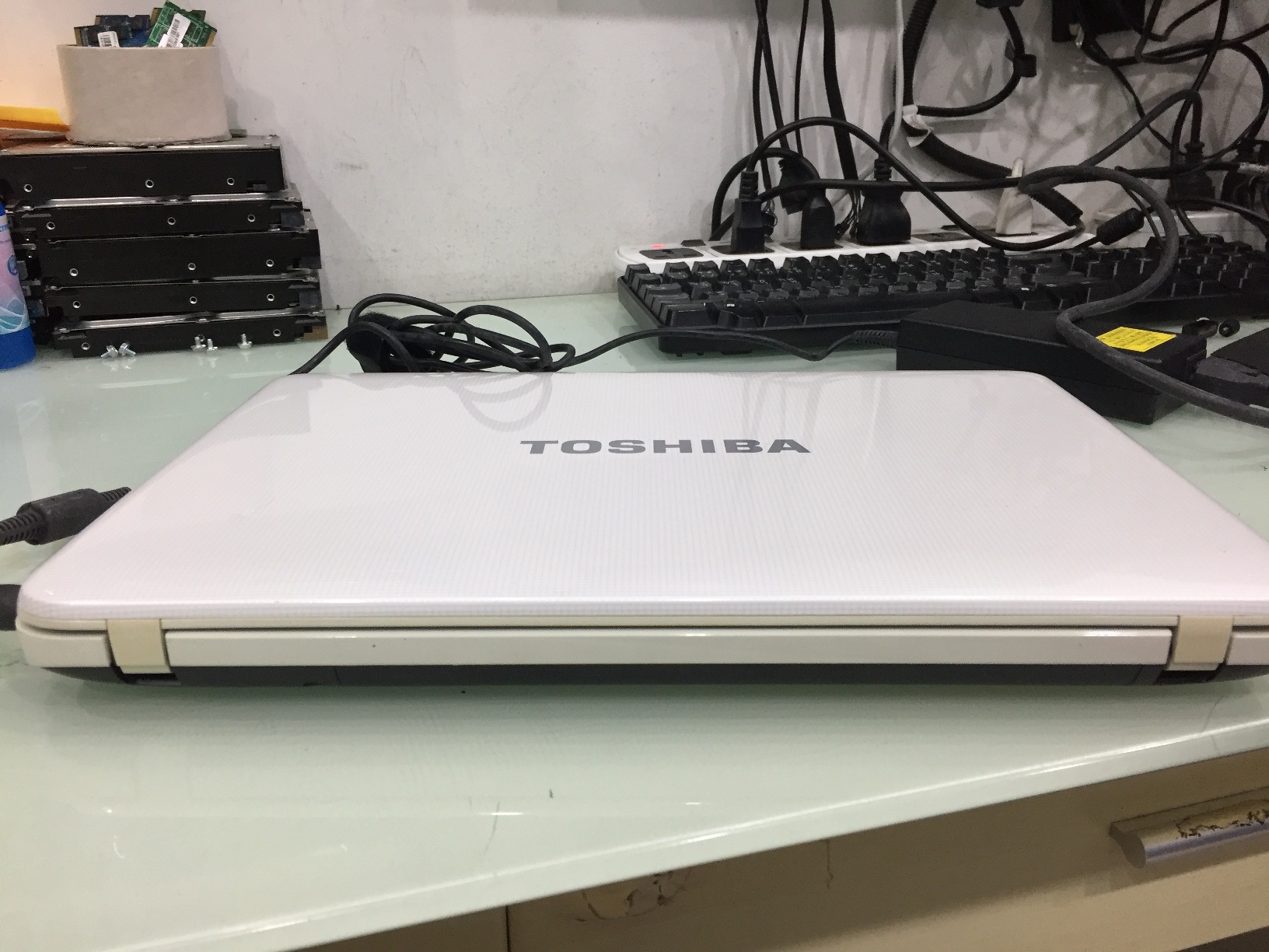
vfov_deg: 48.2
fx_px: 1063
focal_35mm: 29
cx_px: 634
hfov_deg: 61.7
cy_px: 476
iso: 64
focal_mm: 4.15
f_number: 2.2
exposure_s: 1/33
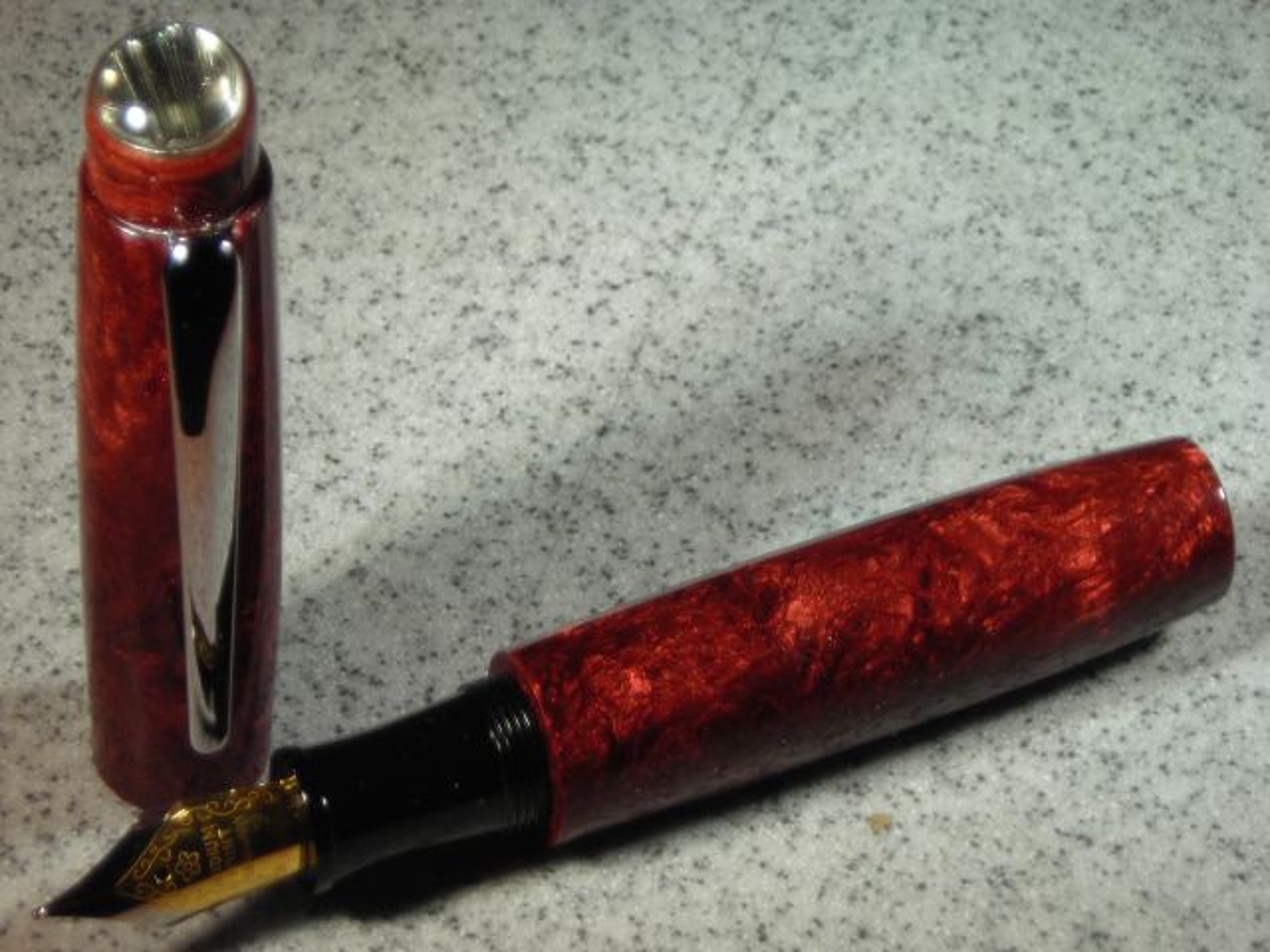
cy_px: 476
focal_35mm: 116
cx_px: 635
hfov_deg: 17.0
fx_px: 4256
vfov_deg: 12.8
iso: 50
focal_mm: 19.2
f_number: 5.3
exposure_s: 1/22.8
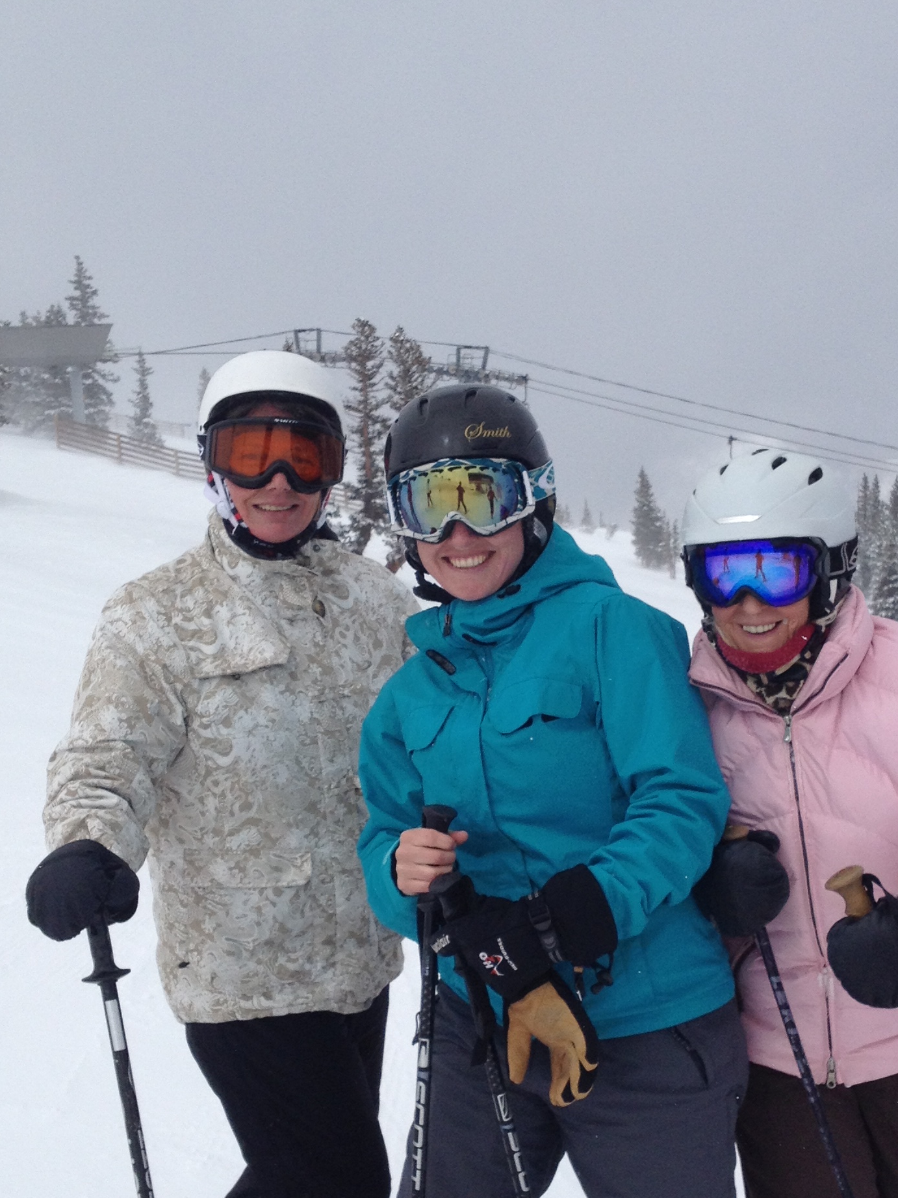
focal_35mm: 62
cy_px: 748
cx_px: 545
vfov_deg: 31.1
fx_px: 2145
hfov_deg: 23.6
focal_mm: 4.28
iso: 50
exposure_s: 1/6135
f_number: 2.4
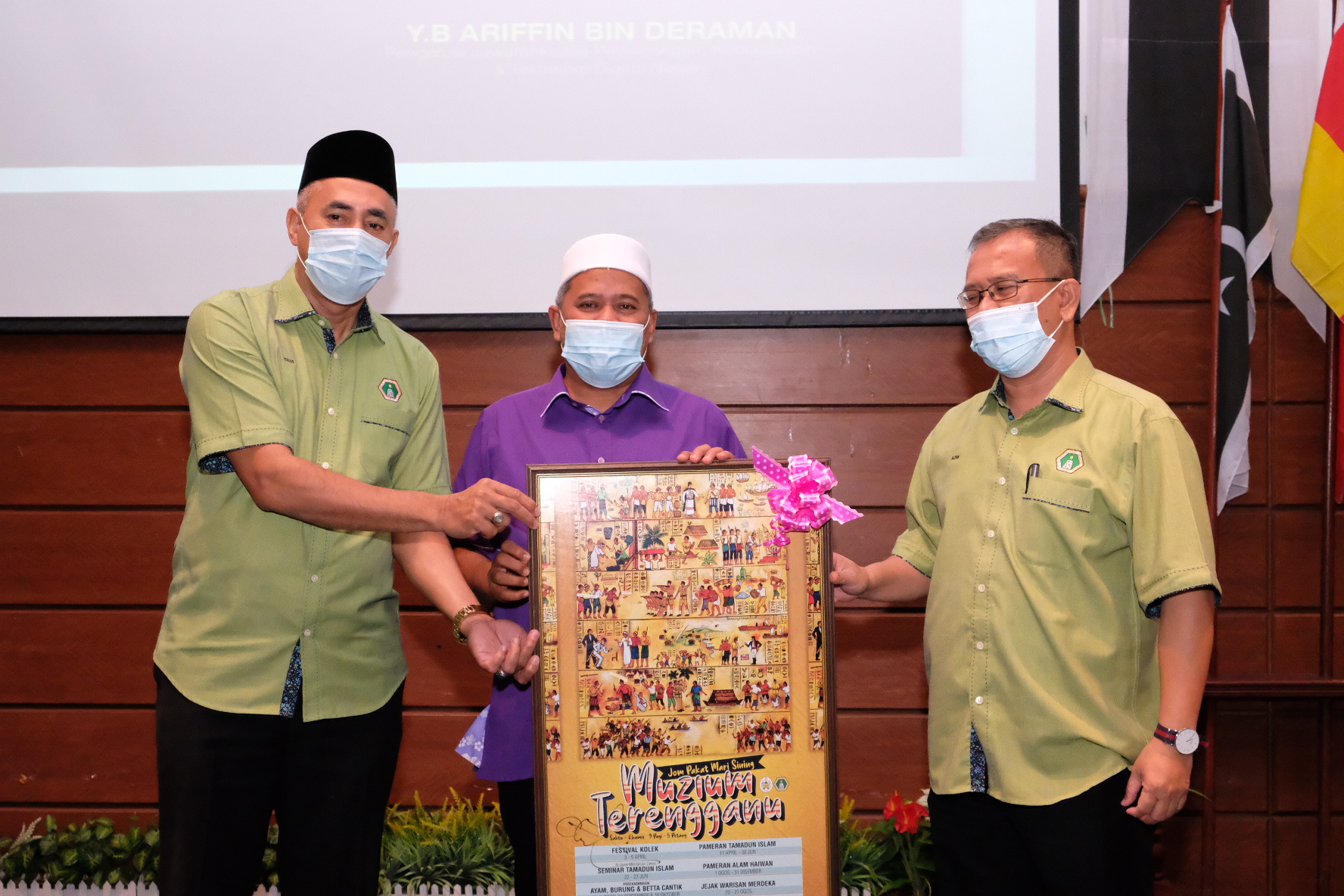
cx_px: 672
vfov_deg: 33.4
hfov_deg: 48.5
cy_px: 448
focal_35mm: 40
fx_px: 1493
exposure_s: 1/125
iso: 12800
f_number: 6.4
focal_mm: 26.5
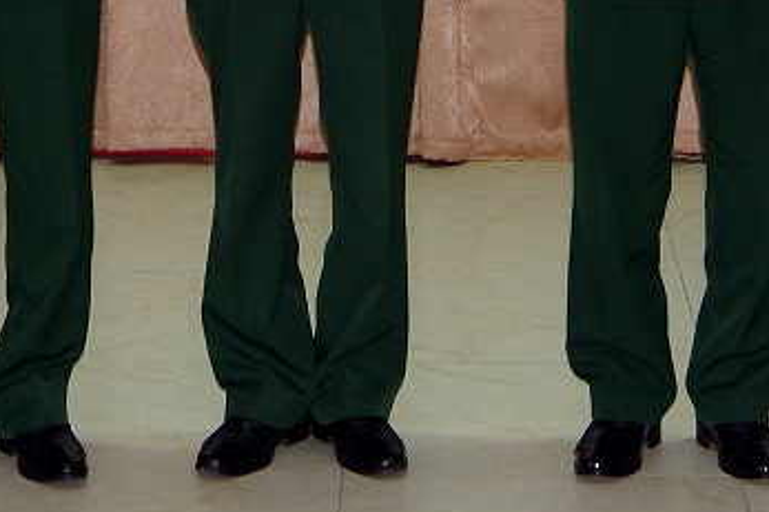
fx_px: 3437
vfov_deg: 8.0
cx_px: 319
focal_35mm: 161
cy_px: -625
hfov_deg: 12.8
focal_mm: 21
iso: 400
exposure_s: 1/40
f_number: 5
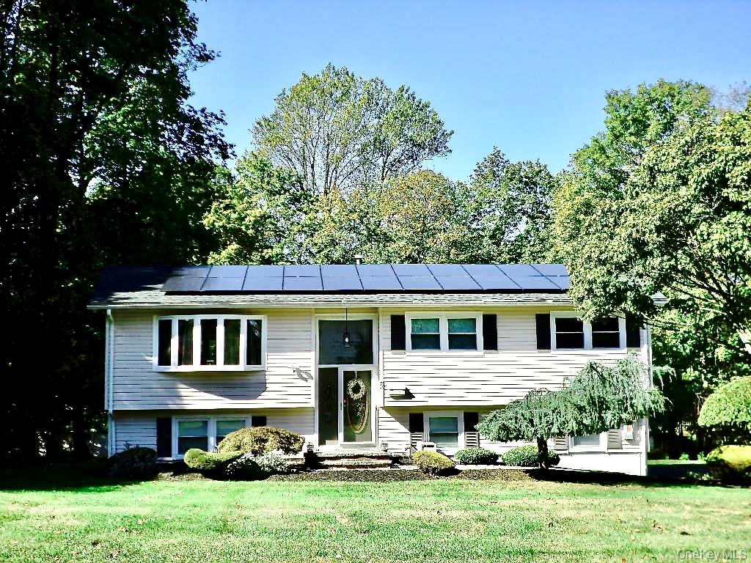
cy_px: 282
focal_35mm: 43
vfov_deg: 33.6
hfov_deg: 43.9
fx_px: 933
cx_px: 376
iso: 80
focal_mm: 7.8
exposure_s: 1/500
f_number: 3.2
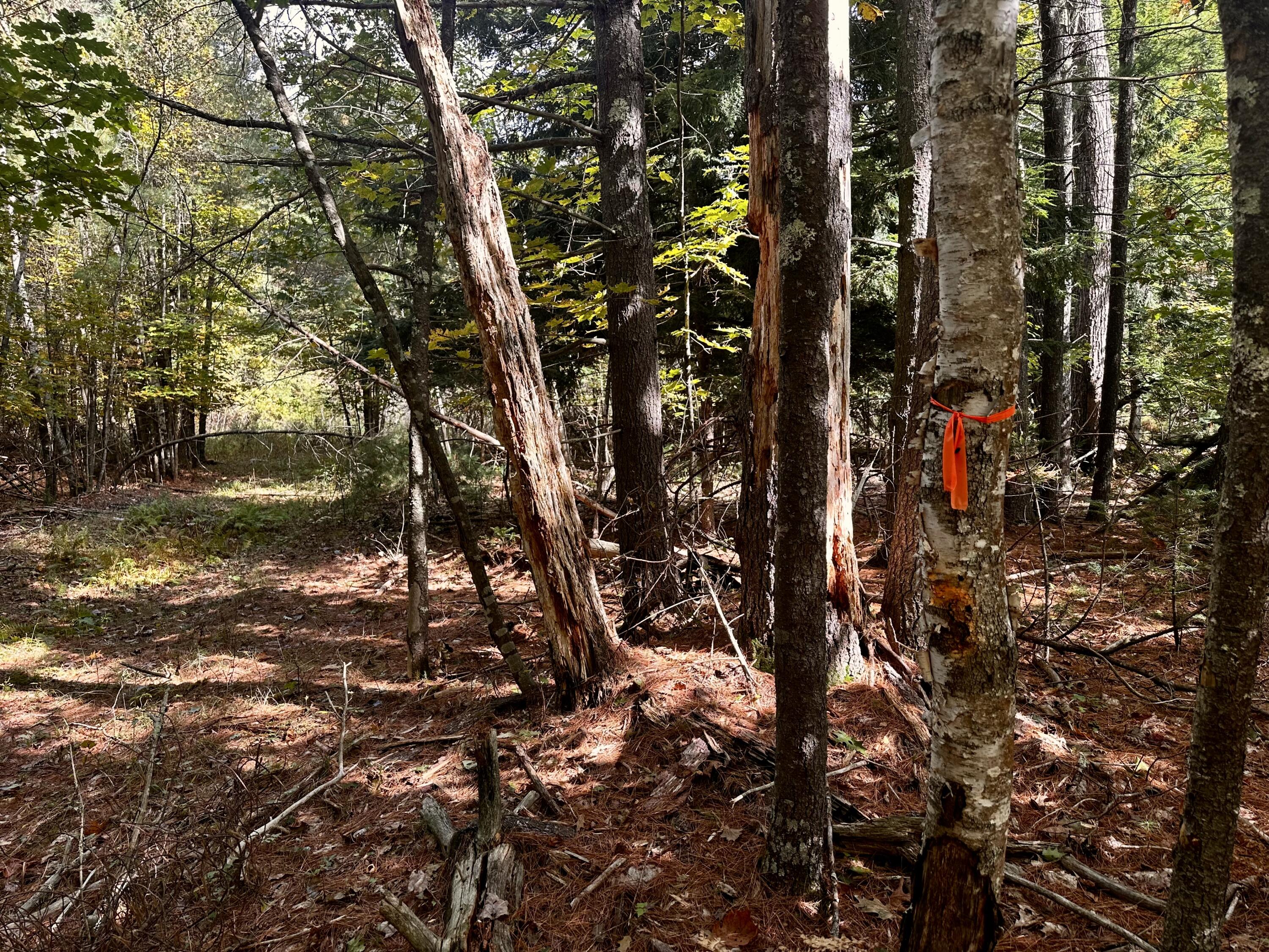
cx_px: 634
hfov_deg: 71.6
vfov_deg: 56.8
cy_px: 476
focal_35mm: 24
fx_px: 880
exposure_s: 1/204
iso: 64
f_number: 1.78
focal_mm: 6.86
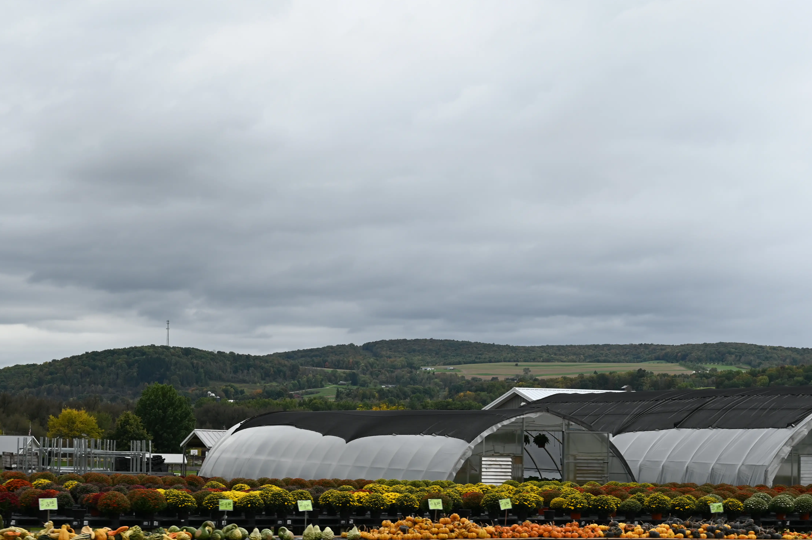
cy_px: 356
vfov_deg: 21.5
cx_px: 285
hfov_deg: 31.7
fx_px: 1420
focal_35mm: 63
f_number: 5.6
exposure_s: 1/250
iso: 110
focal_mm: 46
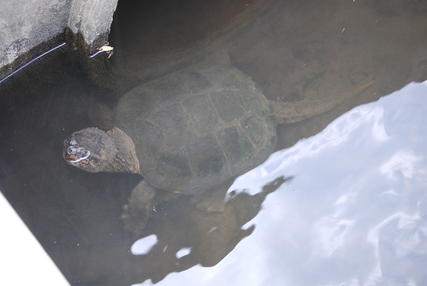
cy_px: 143
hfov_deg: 17.5
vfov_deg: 11.7
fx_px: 1389
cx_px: 214
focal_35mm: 117
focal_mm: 78
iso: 400
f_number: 4.5
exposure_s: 1/80
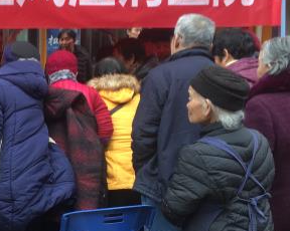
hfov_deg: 28.9
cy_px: 101
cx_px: 32
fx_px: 540
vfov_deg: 24.2
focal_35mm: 63
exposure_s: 1/50
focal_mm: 4.15
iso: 25
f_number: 2.2
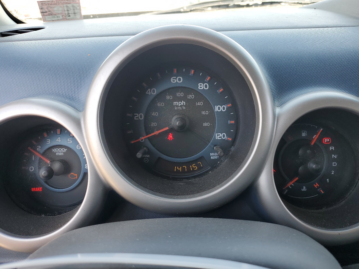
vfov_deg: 53.1
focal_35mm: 26
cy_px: 134
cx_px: 180
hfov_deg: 67.3
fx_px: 270
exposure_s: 1/200
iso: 50
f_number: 1.5
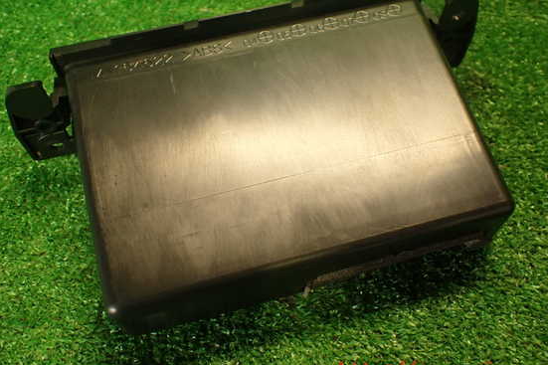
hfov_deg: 55.8
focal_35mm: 34
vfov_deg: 38.8
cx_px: 266
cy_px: 160
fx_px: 517
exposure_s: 1/30
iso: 250
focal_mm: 5.4
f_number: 2.3
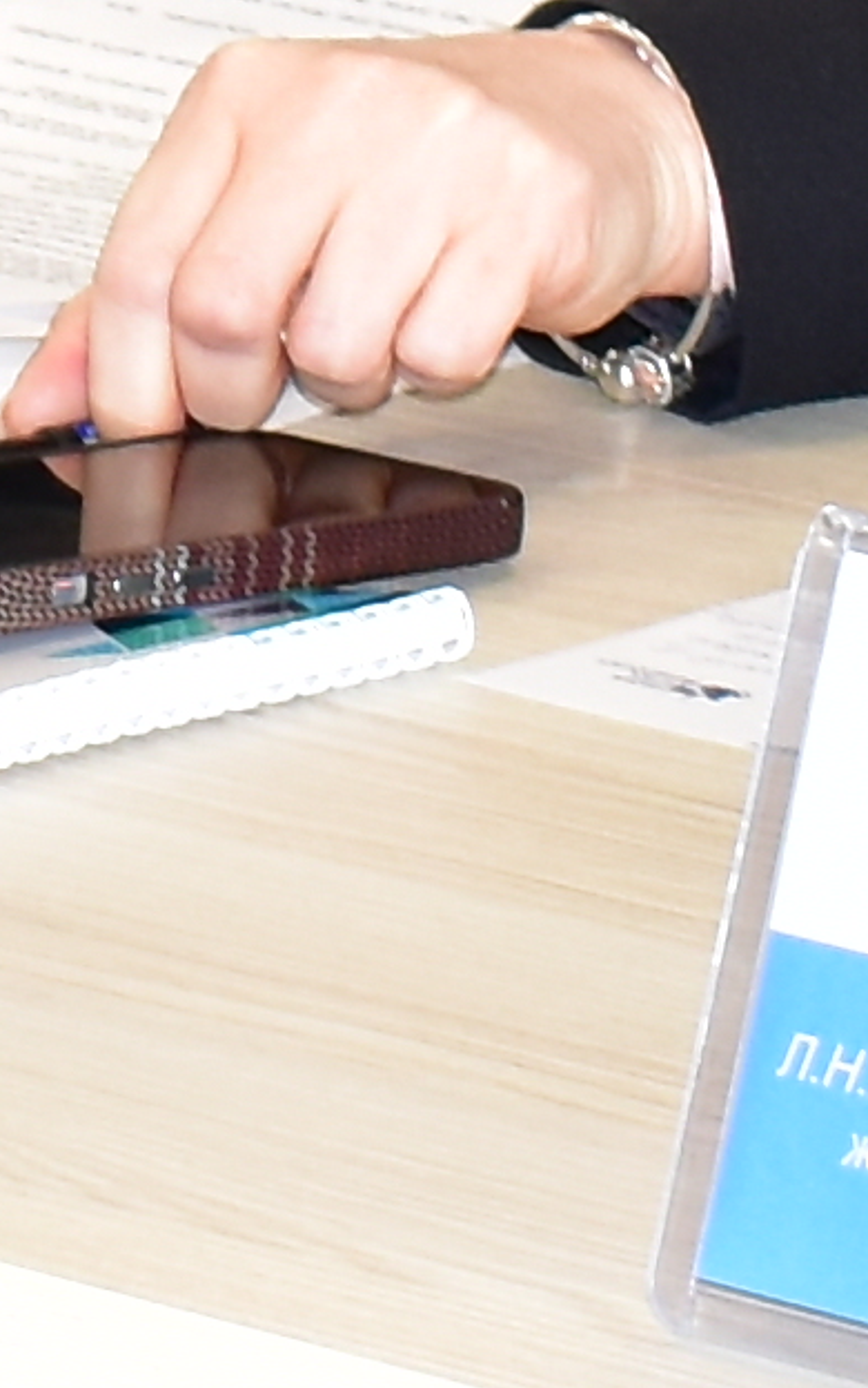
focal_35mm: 412
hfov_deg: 3.2
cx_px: -1093
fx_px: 15576
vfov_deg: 5.0
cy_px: -1359
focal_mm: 28
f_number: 4.2
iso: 500
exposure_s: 1/60
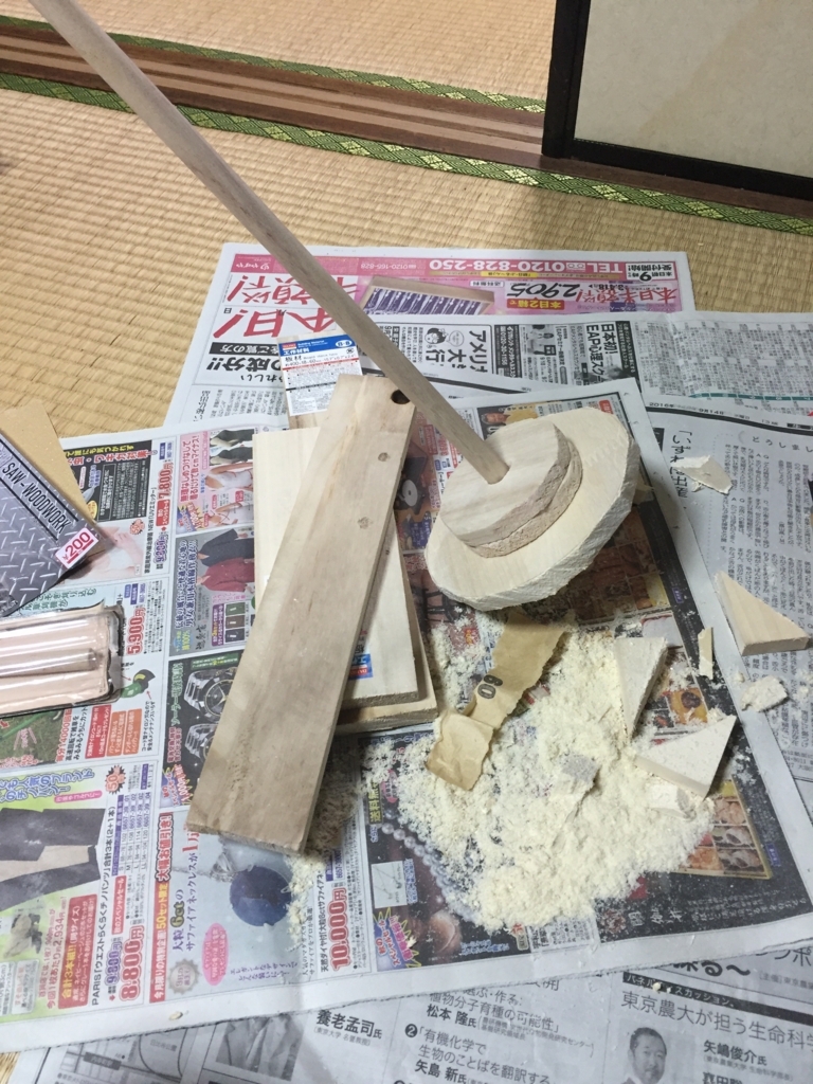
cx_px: 406
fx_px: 908
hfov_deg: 48.2
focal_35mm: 29
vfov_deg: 61.7
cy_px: 542
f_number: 2.2
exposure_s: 1/30
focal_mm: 4.15
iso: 125
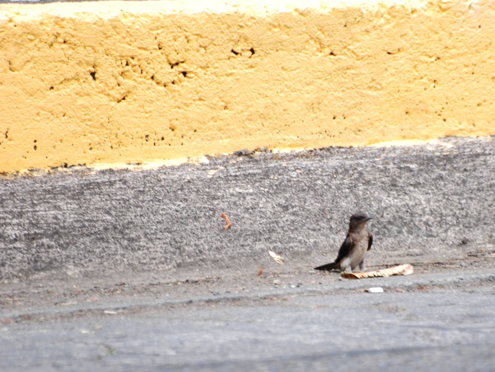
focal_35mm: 487
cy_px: 186
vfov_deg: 3.1
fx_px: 6963
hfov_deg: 4.1
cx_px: 274
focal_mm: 300
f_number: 5.6
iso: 400
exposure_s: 1/160
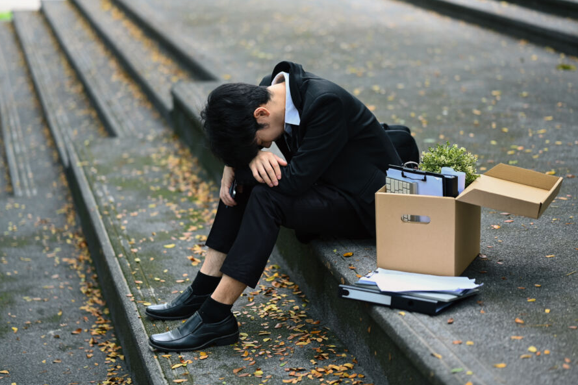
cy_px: 191
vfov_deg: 15.9
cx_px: 288
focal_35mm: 86
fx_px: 1380
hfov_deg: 23.6
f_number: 1.8
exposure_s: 1/320
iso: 160
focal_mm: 85
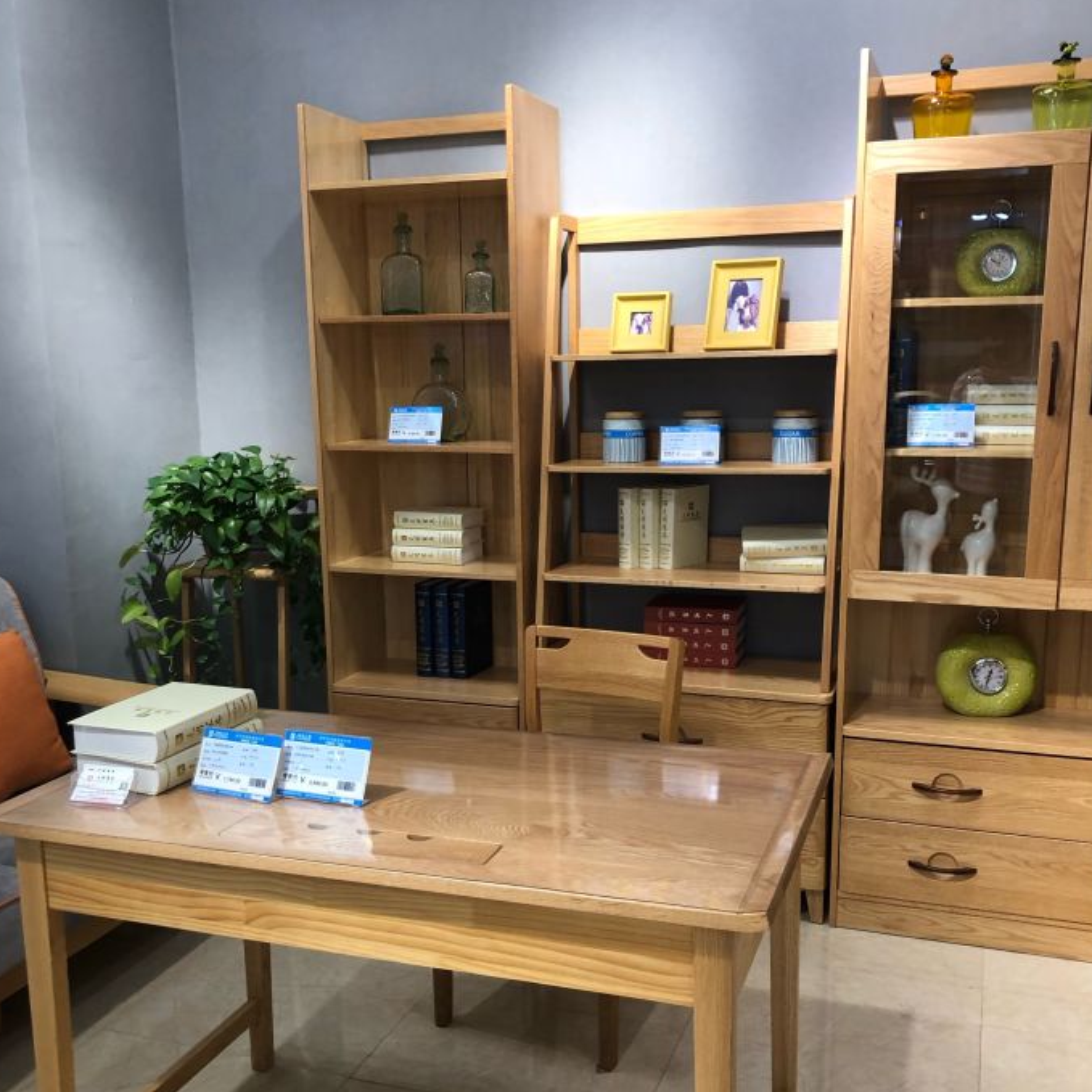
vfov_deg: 48.4
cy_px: 585
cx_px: 539
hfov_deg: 48.4
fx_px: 1213
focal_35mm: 34
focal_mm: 4
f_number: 1.8
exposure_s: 1/33
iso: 40
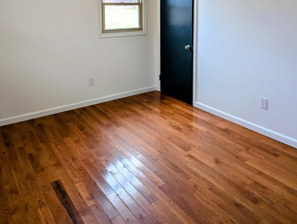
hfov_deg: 63.1
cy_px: 37
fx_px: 241
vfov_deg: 46.5
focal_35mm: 28
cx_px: 129
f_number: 2.2
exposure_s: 1/120
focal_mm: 2.35
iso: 94
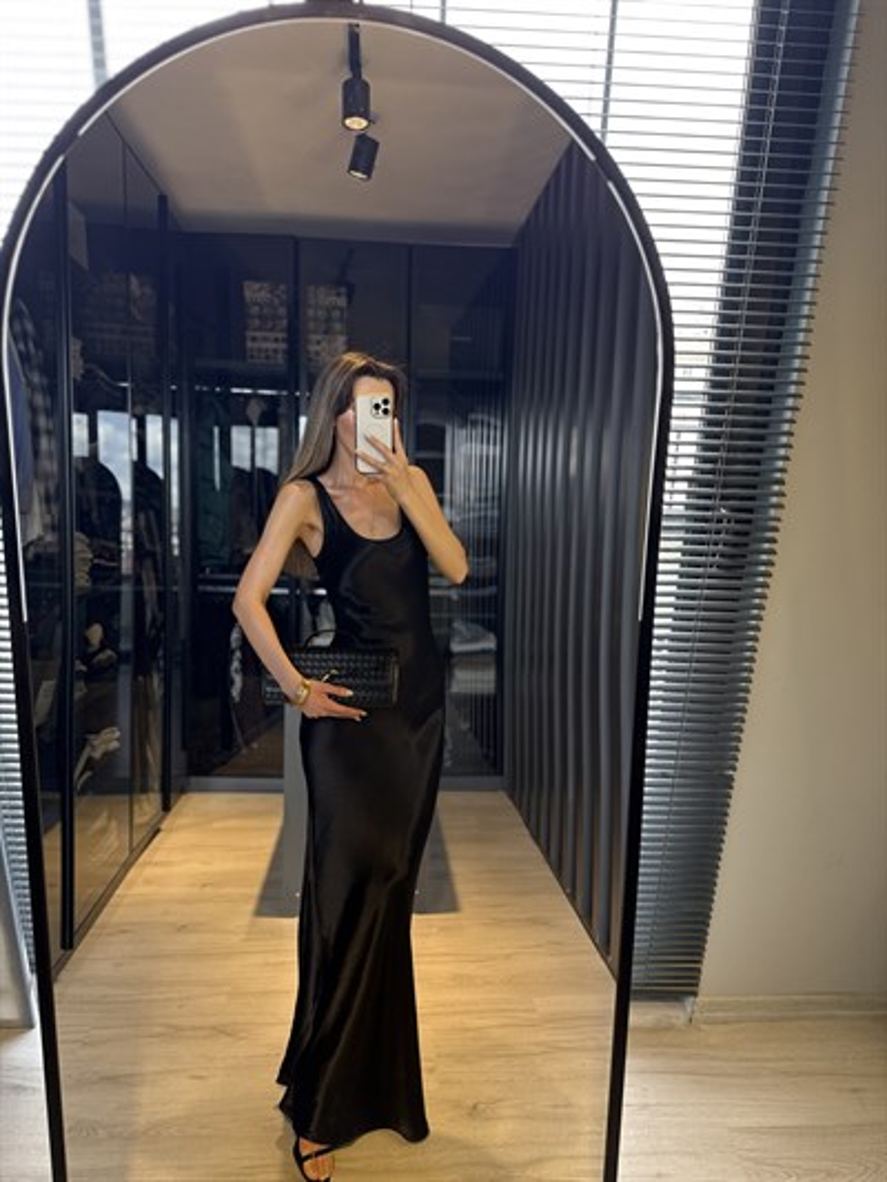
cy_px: 591
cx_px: 444
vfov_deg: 71.6
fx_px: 820
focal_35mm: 24
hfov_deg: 56.8
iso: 125
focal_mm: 6.76
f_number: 1.78
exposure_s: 1/121
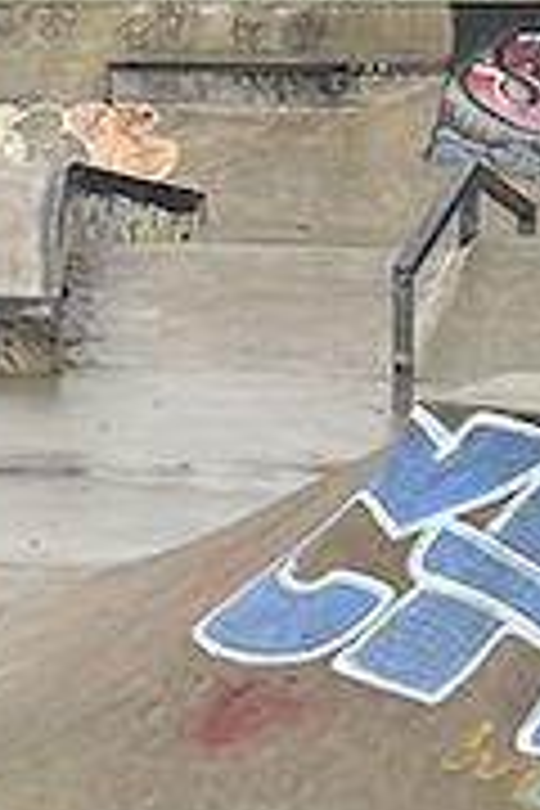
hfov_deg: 5.5
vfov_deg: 8.5
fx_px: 5400
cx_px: -855
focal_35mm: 240
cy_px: -54
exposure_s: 1/418
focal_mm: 5.7
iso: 50
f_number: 1.5
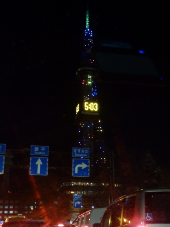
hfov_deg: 31.5
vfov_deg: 41.2
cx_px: 85
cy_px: 114
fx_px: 301
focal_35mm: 46
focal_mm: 8.2
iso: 400
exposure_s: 1/3
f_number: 4.2
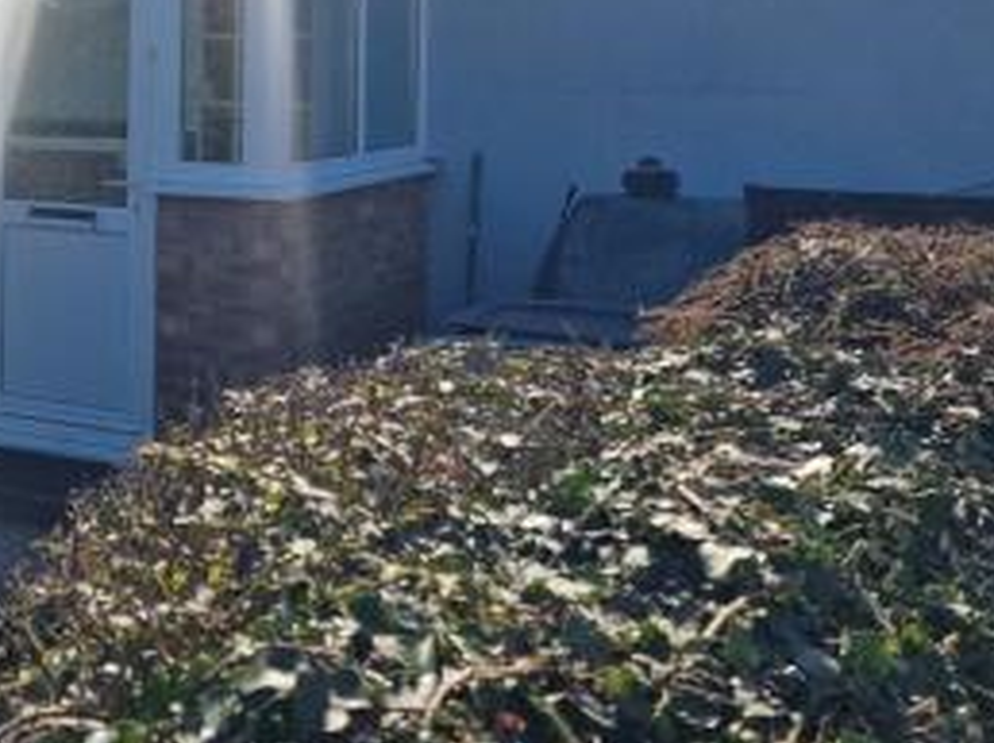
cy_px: 79
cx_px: 110
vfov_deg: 27.0
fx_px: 1492
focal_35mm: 52
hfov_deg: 34.9
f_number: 1.8
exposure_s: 1/1712
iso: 50
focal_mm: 6.4
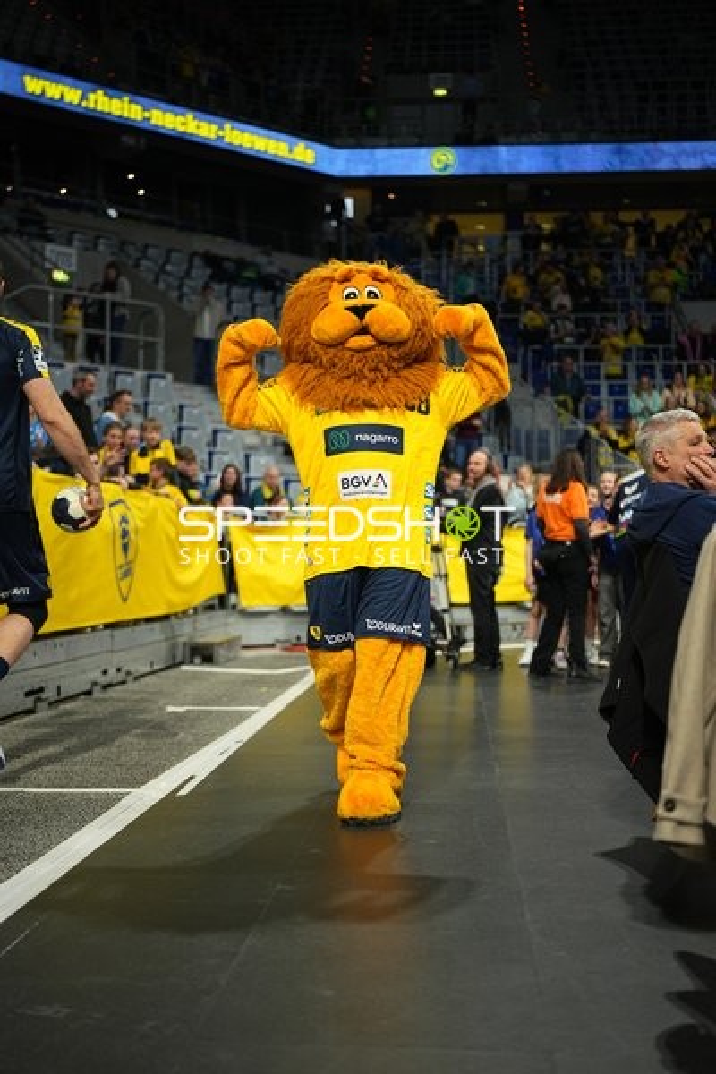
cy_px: 537
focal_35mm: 45
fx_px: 1342
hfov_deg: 29.9
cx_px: 358
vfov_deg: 43.6
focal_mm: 45
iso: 320
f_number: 1.8
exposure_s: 1/500
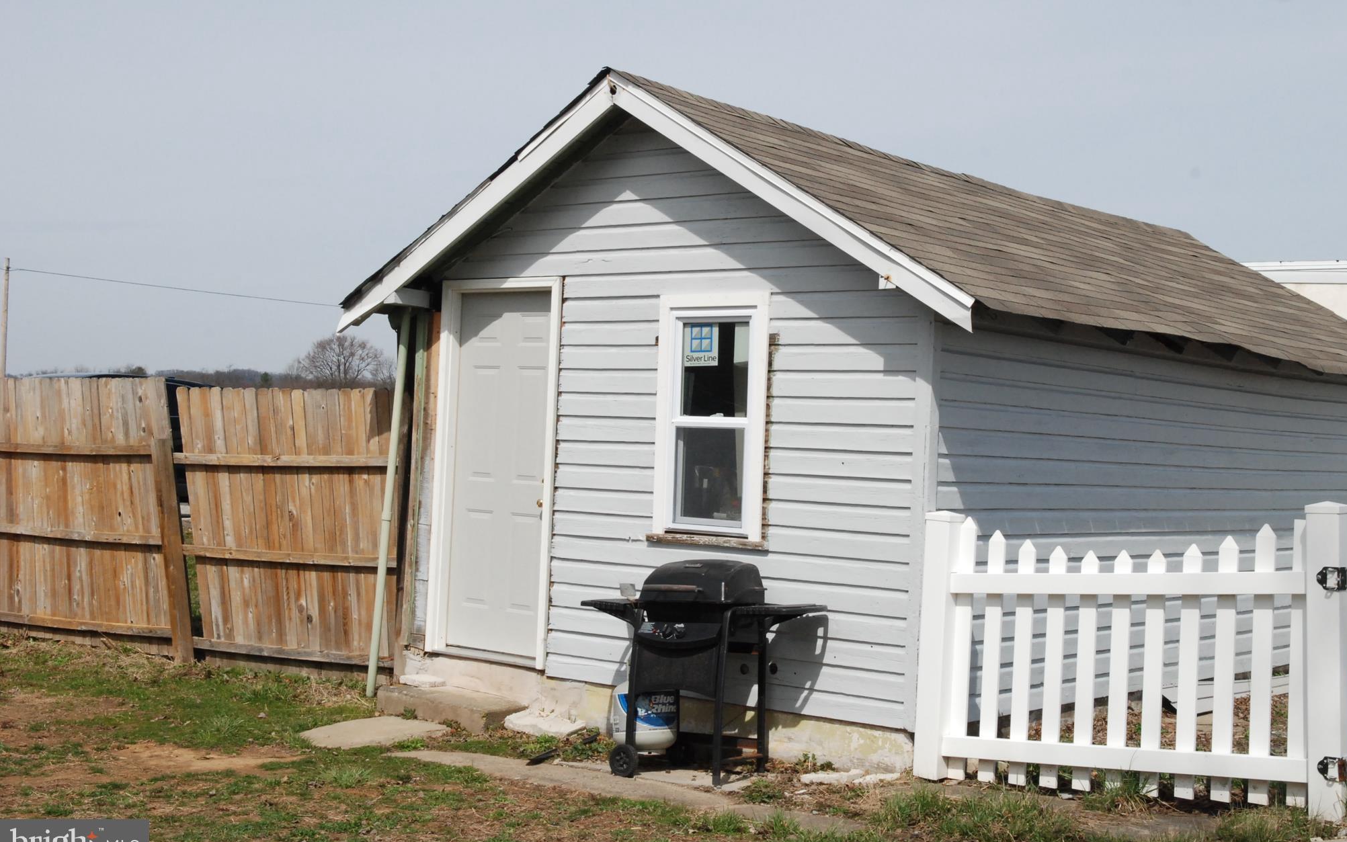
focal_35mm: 49
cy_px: 407
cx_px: 688
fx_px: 1781
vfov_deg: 26.6
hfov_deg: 41.4
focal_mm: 31
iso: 800
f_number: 14
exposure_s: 1/800
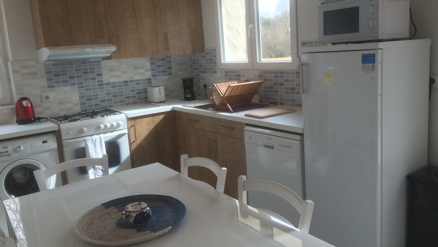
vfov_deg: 36.7
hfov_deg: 61.0
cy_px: 116
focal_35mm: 32
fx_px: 372
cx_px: 220
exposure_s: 1/150
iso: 32
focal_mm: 4.15
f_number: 2.2
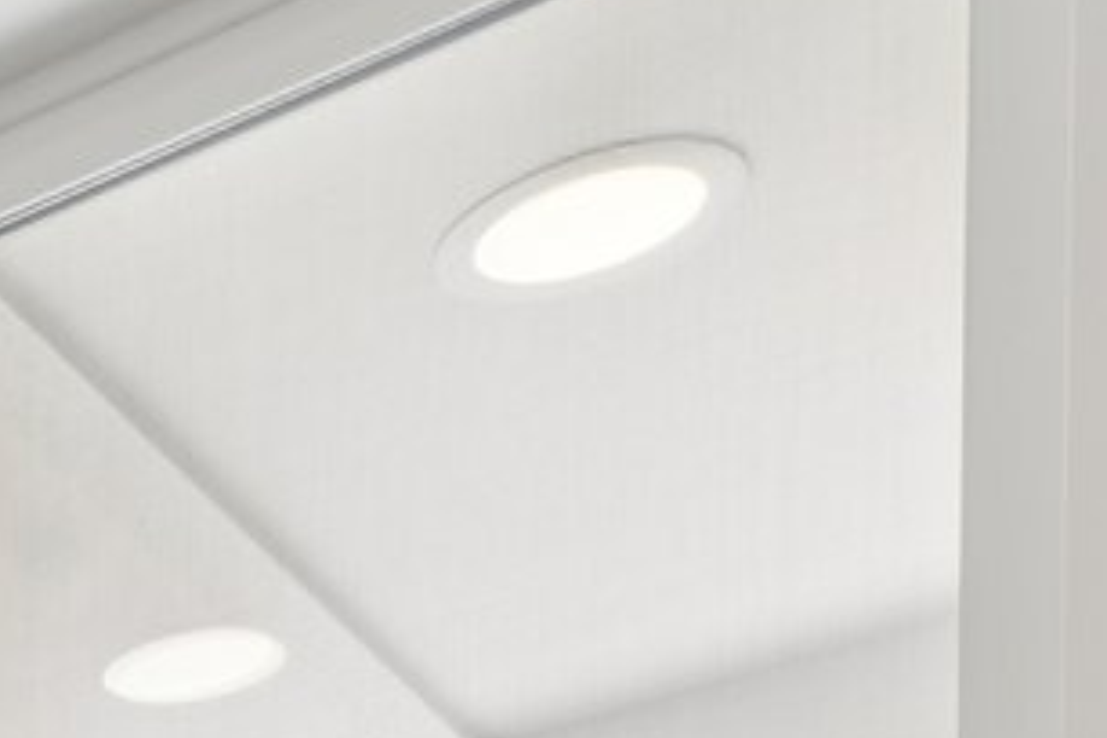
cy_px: 2303
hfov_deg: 13.1
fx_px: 3290
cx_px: -1718
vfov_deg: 9.6
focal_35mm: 107
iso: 400
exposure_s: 1/160
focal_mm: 16
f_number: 8
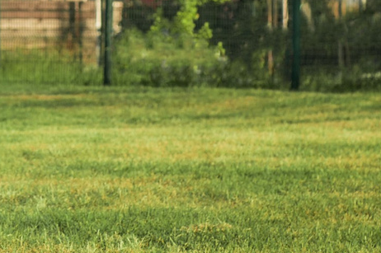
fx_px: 2928
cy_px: -210
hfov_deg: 7.4
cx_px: -106
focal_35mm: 277
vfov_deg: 4.9
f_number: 4
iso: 100
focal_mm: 50
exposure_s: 1/640
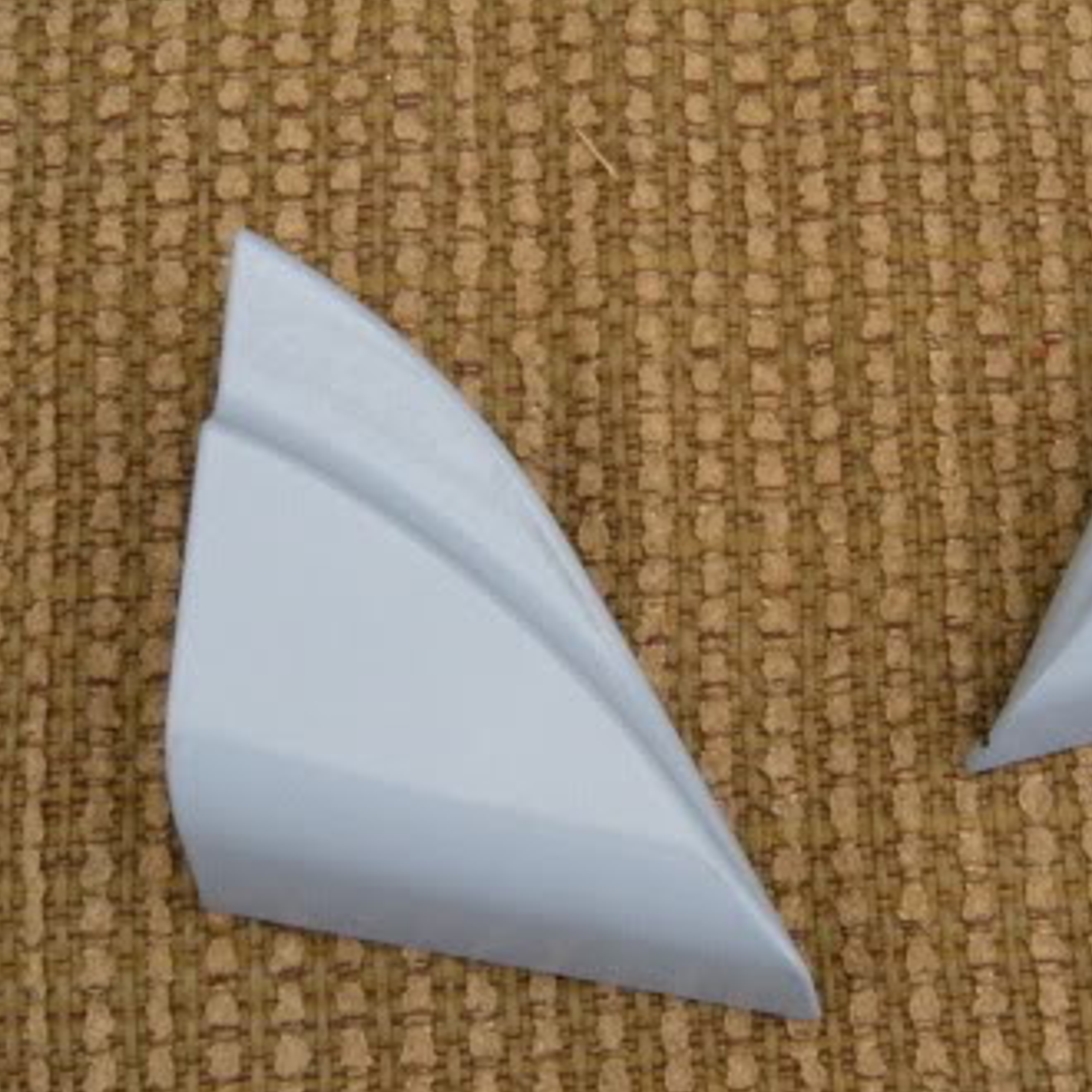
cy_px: 543
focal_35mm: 60
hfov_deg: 28.3
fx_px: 2141
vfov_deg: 28.6
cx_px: 781
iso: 400
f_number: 3.8
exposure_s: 1/20.7
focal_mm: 5.9
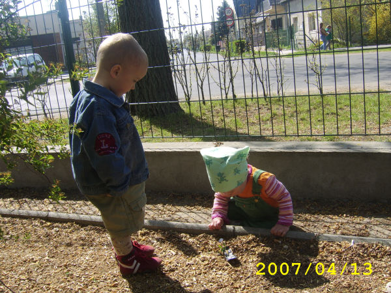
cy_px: 146
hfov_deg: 58.4
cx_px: 196
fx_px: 350
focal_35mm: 31
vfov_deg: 45.4
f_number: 5.6
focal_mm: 8.13
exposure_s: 1/229
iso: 71
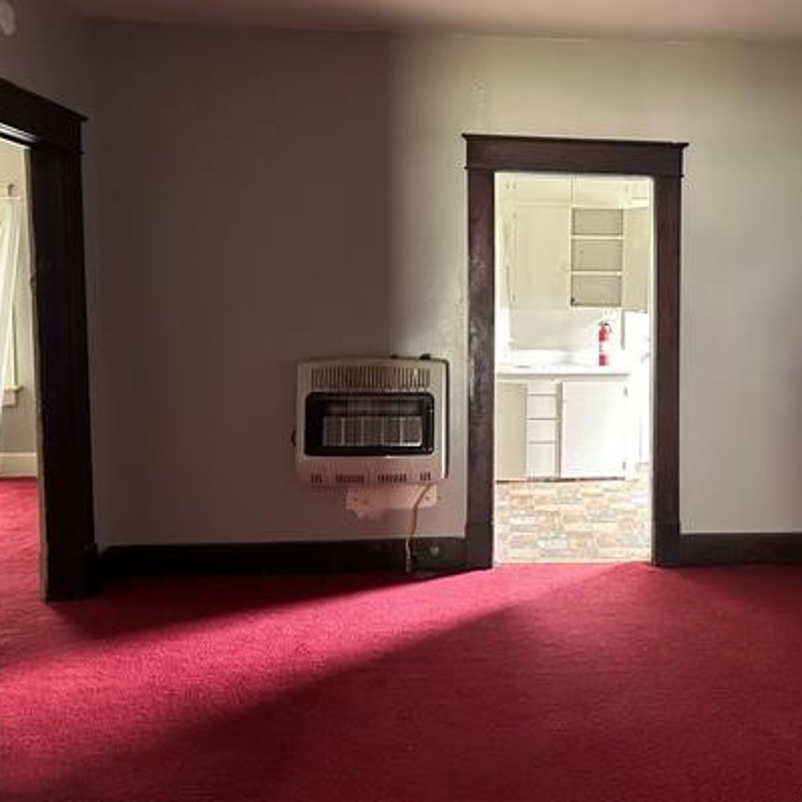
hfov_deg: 47.0
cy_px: 350
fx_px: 891
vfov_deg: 48.3
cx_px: 583
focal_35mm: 34
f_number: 1.78
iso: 1250
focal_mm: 6.86
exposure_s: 1/30
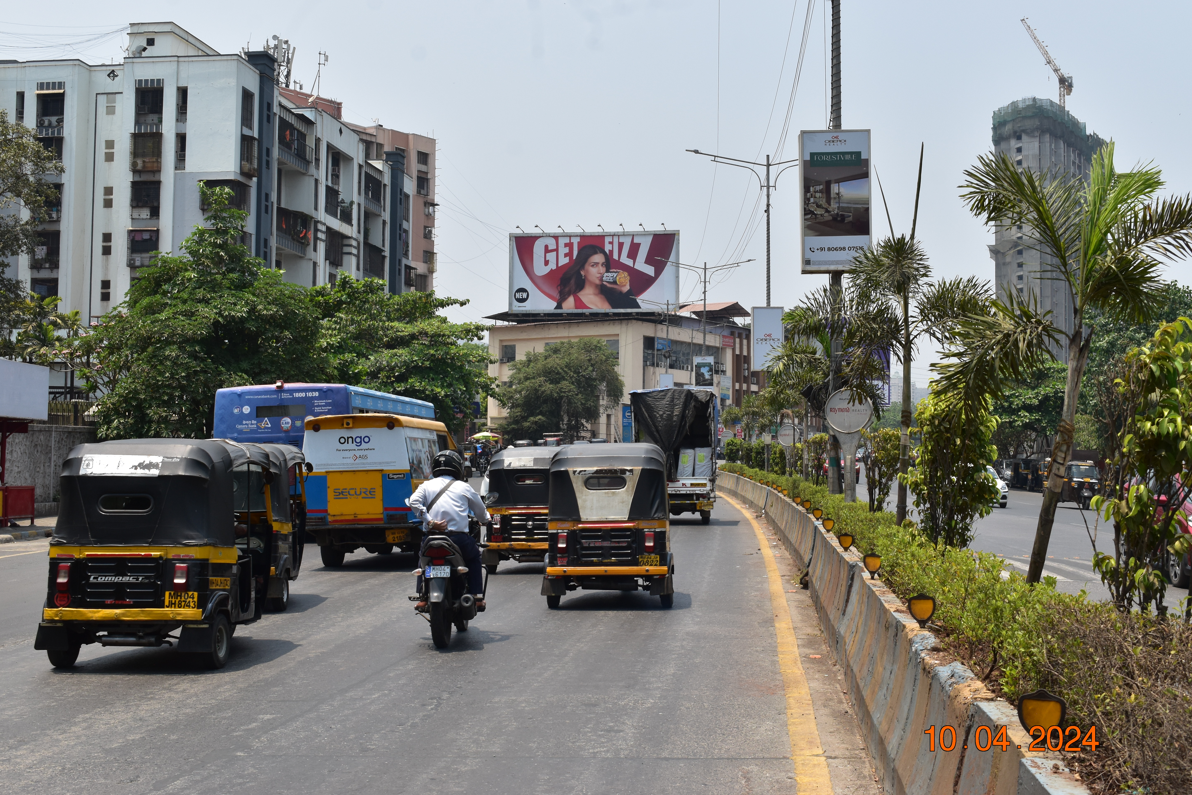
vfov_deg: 27.8
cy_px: 386
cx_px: 595
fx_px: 1606
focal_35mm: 49
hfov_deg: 40.7
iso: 400
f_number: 11
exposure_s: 1/500
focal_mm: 31
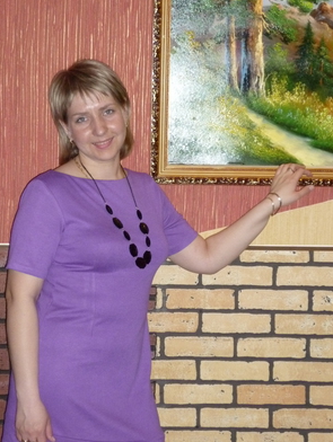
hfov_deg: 17.2
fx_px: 1101
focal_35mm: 86
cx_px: 156
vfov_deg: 22.7
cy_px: 235
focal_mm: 12.4
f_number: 4.1
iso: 640
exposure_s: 1/125
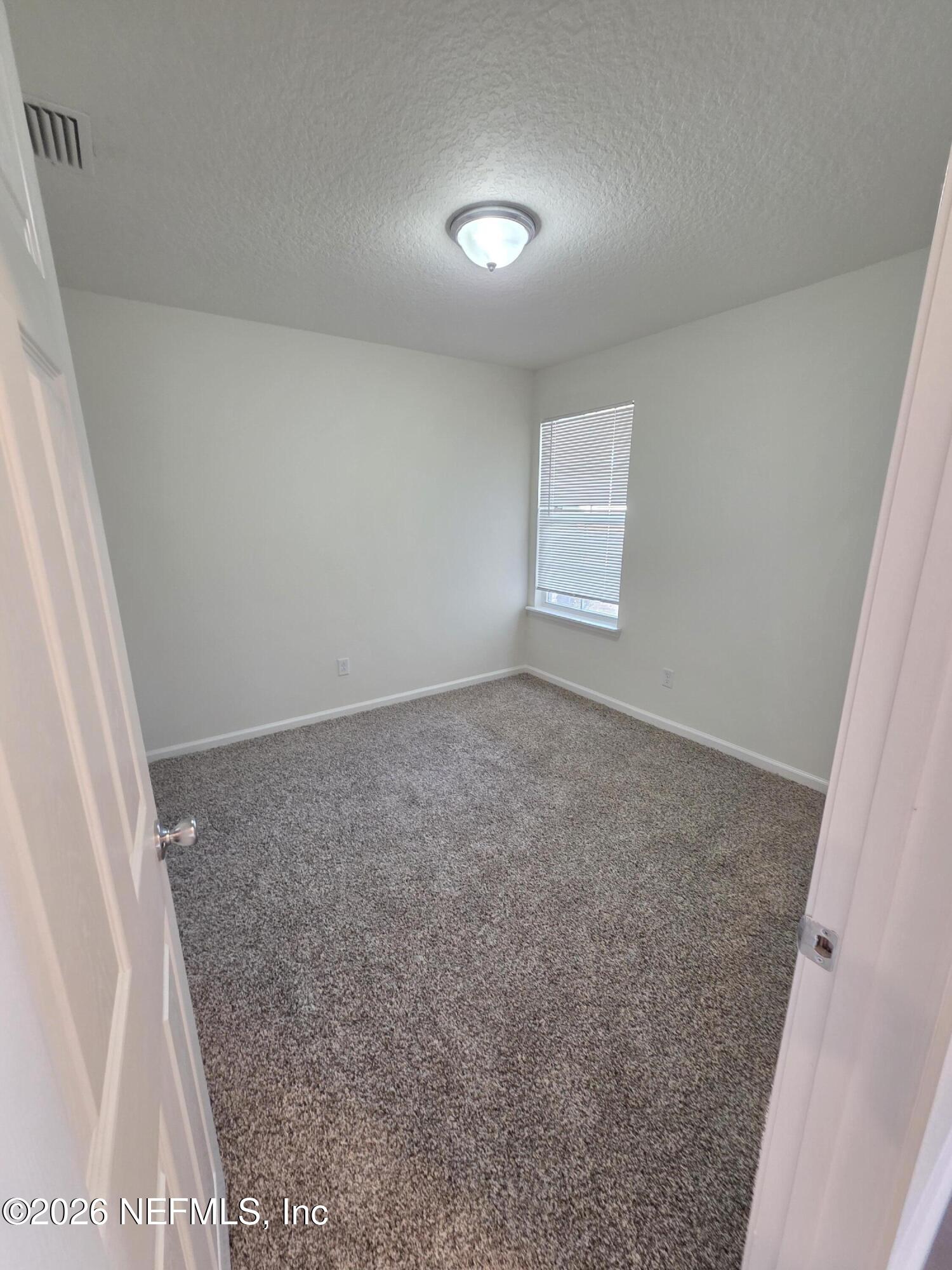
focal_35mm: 13
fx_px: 477
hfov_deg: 89.9
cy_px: 635
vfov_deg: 106.2
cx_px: 476
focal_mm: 2.2
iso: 250
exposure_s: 1/60
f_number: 1.9
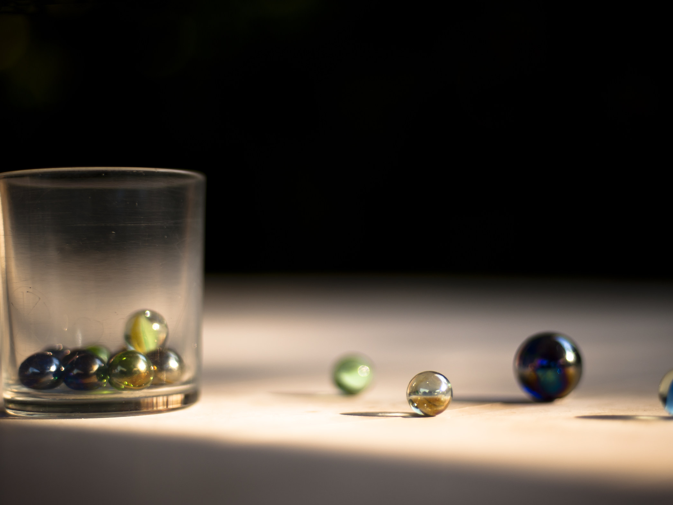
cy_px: 255
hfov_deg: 34.9
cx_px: 355
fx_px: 1069
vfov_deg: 26.6
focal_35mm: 55
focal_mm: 50
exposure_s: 1/6400
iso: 200
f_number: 1.6
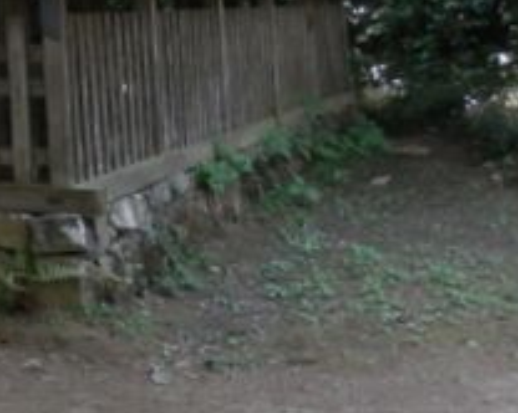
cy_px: -224
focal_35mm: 94
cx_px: -374
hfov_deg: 17.2
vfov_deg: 15.0
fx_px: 1440
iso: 100
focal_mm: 4.5
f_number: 3
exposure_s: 1/30
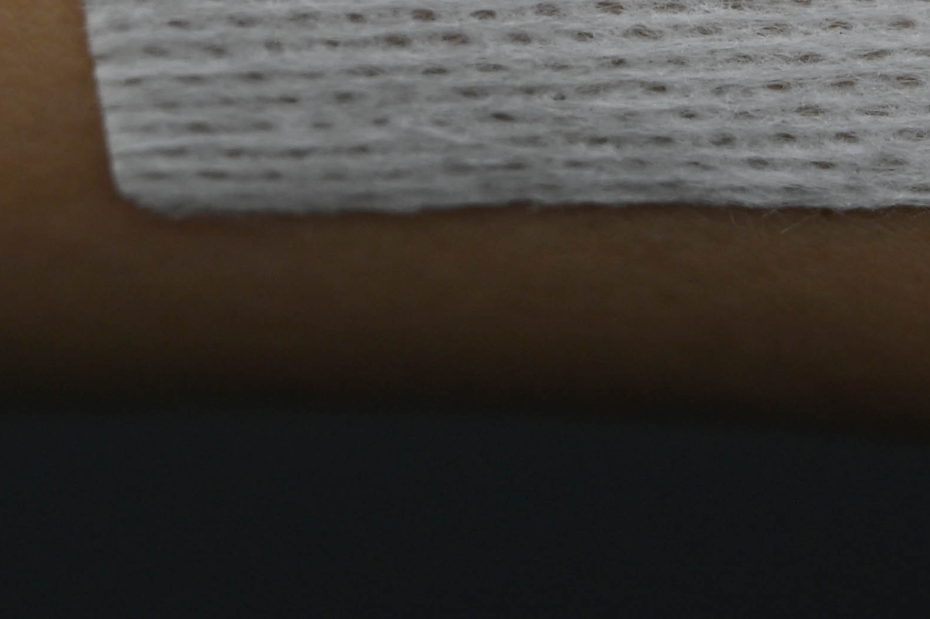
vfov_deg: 5.8
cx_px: 771
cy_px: -446
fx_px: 5963
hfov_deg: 8.9
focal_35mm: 231
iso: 200
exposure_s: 1/250
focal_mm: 60
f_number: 5.6
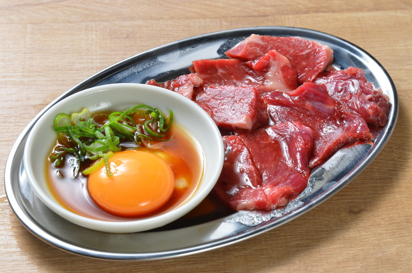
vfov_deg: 15.6
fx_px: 994
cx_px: 206
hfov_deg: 23.4
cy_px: 136
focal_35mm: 87
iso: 100
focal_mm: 58
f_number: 11
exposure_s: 1/160
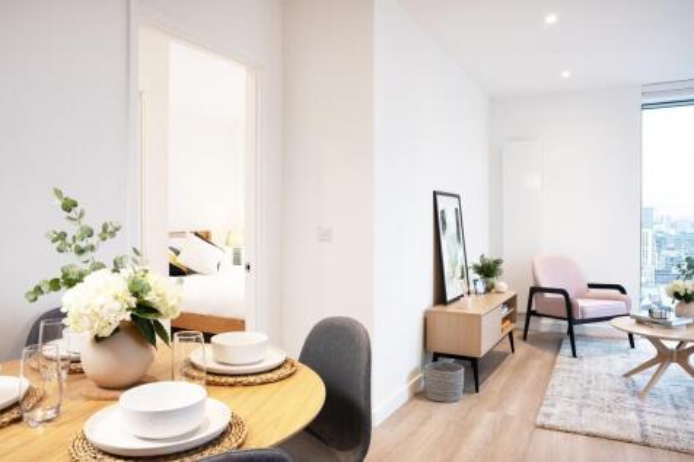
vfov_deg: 53.1
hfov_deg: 73.8
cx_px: 347
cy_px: 231
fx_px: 462
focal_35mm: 24
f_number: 11
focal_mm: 24
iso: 400
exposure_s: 1/5
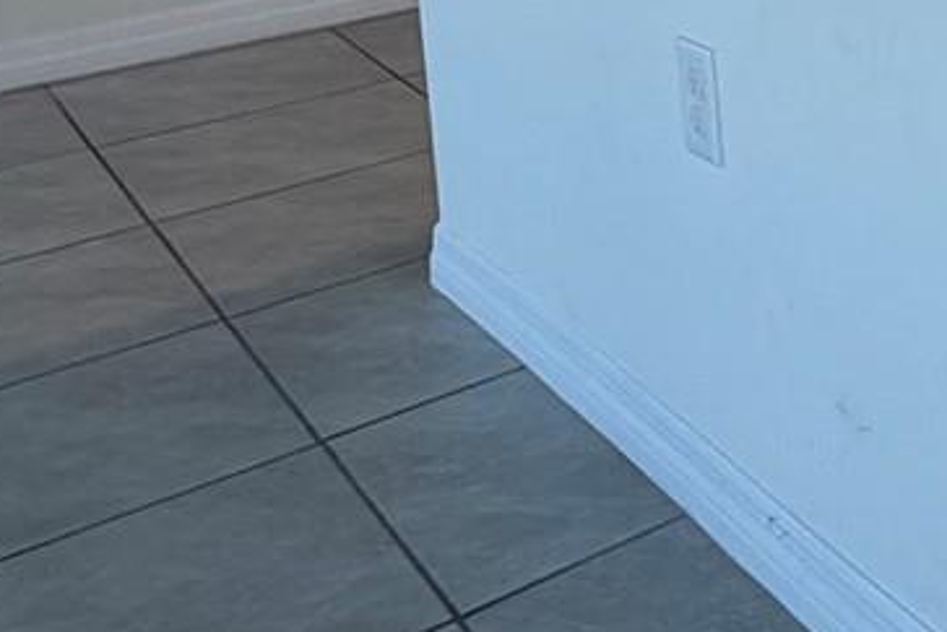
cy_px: -315
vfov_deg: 18.8
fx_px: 1684
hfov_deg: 24.0
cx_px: 1460
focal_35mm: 64
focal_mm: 2.22
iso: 125
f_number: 2.2
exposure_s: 1/120
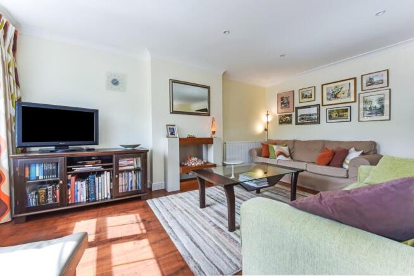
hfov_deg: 104.2
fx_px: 161
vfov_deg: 81.3
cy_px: 138
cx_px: 207
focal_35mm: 14
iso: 400
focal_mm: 14
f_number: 9
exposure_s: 1/100
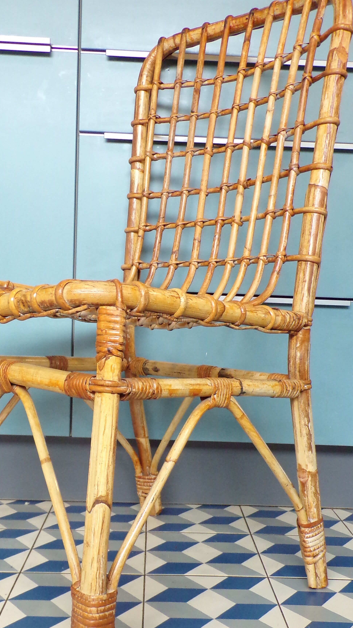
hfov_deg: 29.0
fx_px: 682
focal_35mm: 41
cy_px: 359
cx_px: 163
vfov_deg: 49.2
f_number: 3.1
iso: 340
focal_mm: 5
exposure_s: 1/17
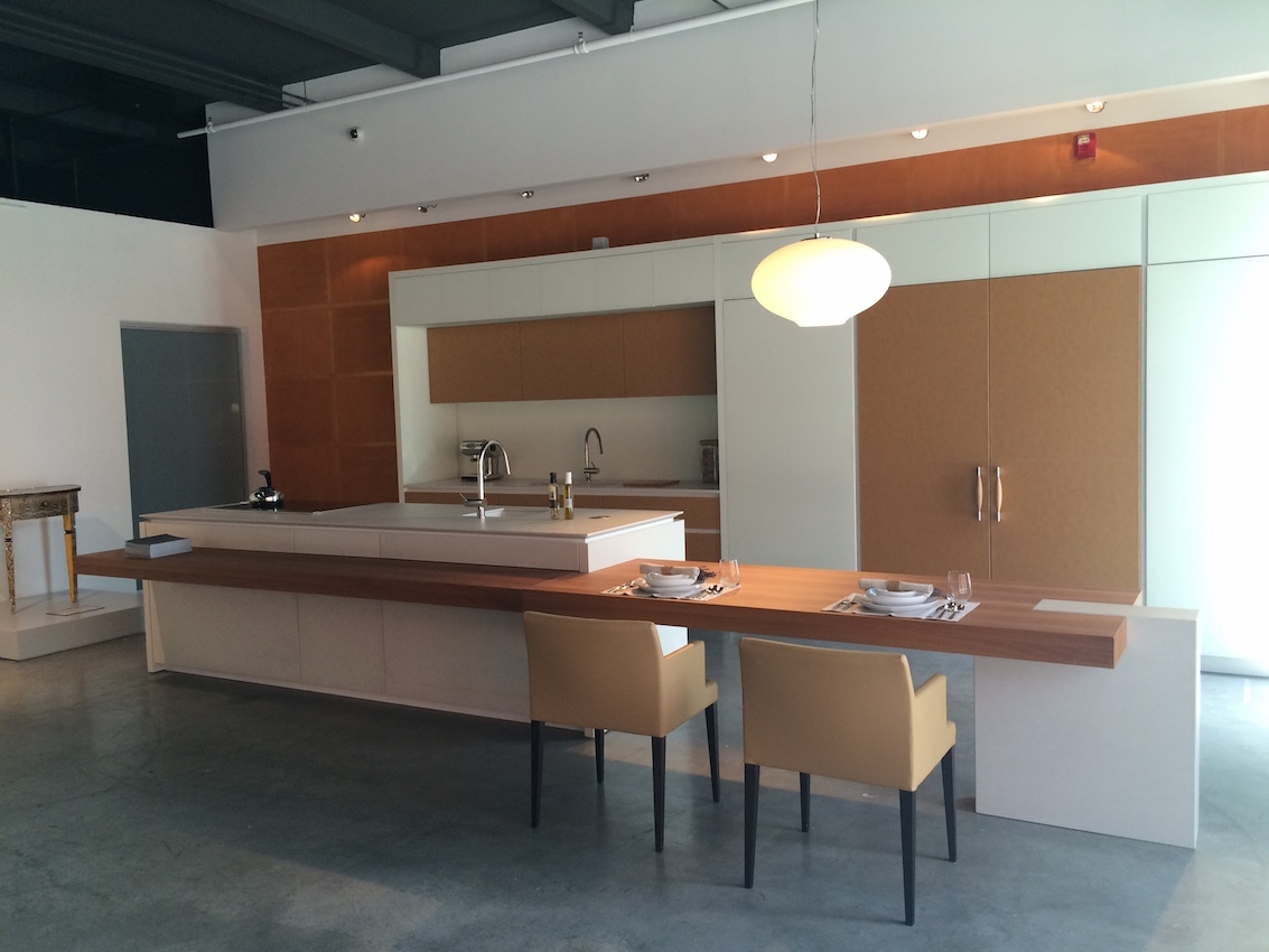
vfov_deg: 48.2
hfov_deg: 61.7
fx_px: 1063
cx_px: 634
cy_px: 476
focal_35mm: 29
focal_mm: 4.15
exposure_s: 1/30
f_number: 2.2
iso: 32
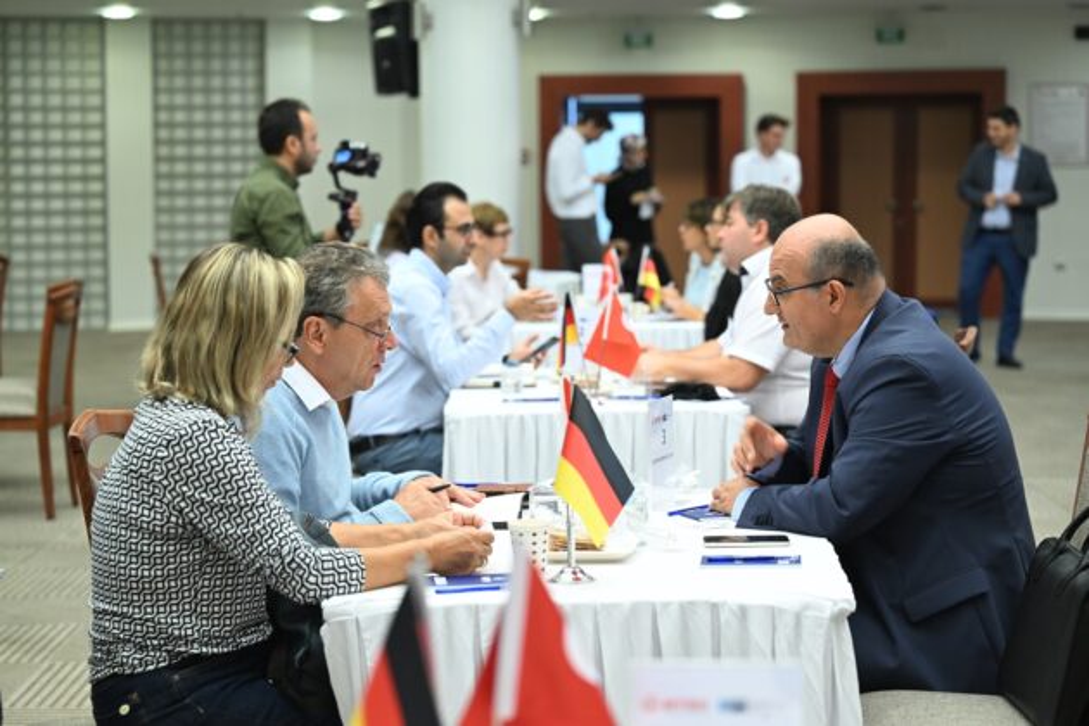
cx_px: 544
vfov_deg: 19.5
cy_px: 363
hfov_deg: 28.8
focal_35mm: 70
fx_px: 2117
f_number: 3.2
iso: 1600
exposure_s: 1/100
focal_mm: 70
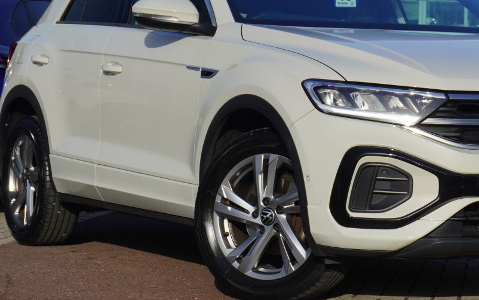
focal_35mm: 125
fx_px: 1632
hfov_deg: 16.6
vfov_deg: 10.5
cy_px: 69
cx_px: 356
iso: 100
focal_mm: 41
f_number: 10
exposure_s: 1/125
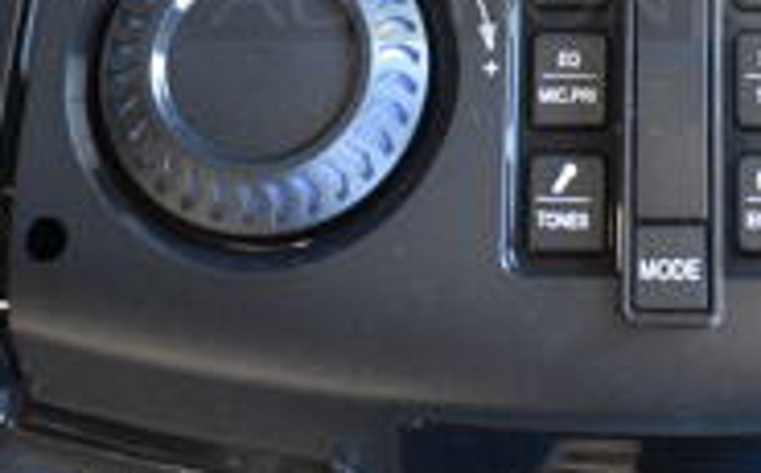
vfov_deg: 13.7
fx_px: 1884
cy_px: -177
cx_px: 646
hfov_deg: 22.4
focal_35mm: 91
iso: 2000
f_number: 3.5
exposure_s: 1/125
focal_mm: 18
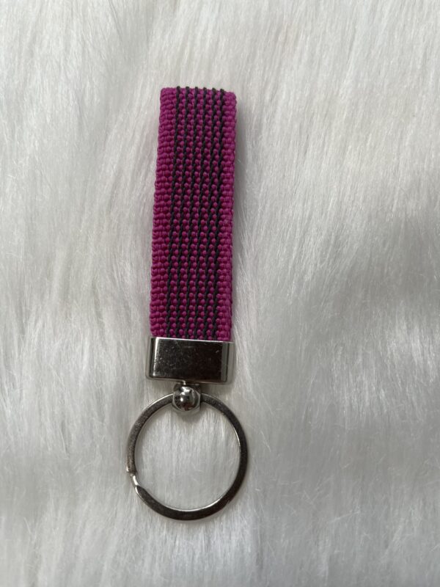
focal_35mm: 26
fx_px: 441
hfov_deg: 53.1
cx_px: 220
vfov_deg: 67.3
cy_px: 294
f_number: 1.6
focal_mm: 5.1
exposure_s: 1/167
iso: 40
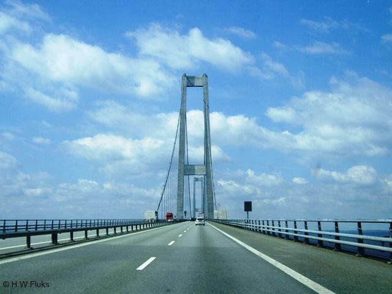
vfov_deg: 37.7
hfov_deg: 49.0
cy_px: 147
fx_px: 430
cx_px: 196
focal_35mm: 38
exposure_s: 1/400
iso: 50
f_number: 4.3
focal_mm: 6.2
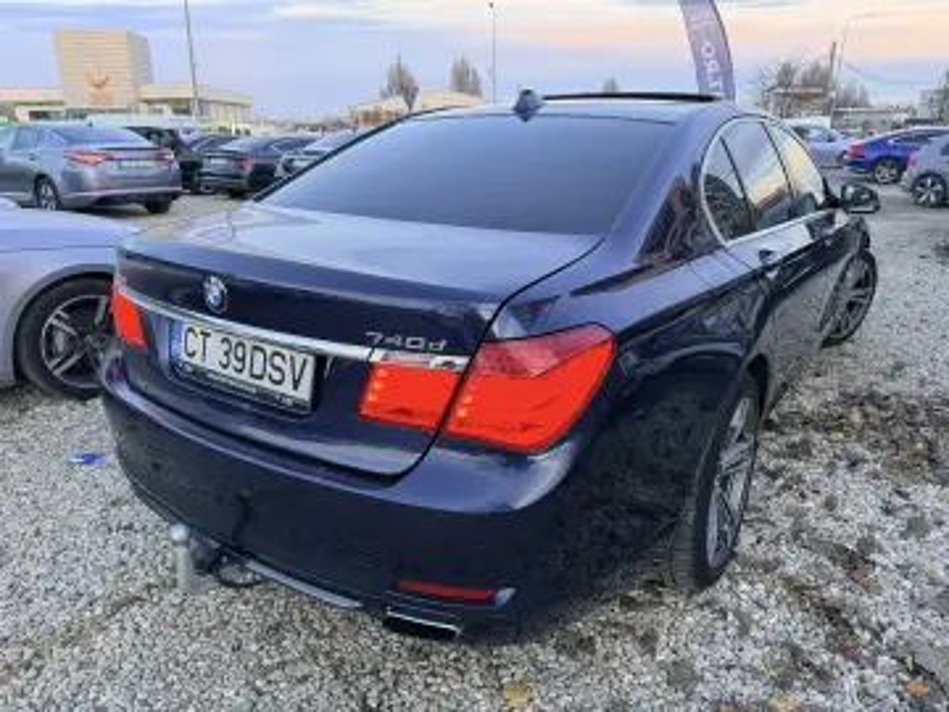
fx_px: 658
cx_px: 474
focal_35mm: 24
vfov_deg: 56.8
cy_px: 356
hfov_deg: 71.6
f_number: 1.78
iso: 200
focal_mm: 6.76
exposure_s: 1/98
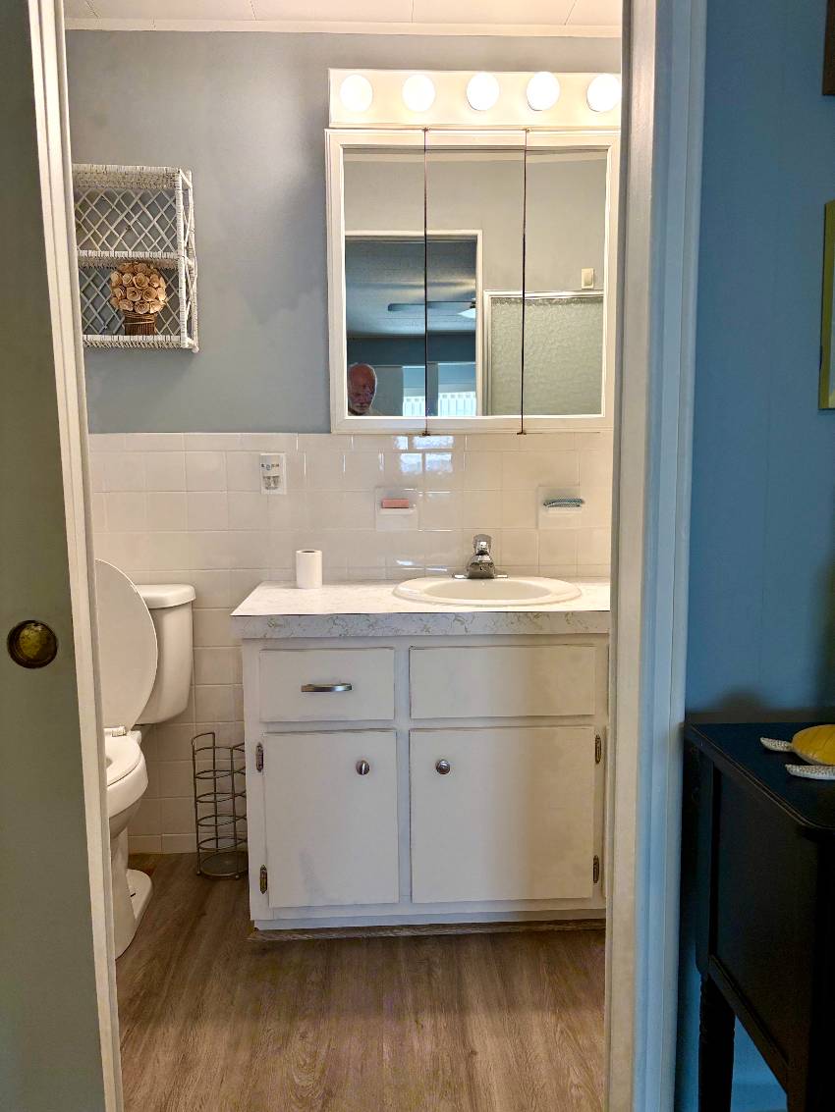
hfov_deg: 53.1
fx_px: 836
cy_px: 556
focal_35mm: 26
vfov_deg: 67.3
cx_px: 418
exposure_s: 1/60
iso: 80
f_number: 1.6
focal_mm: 5.96
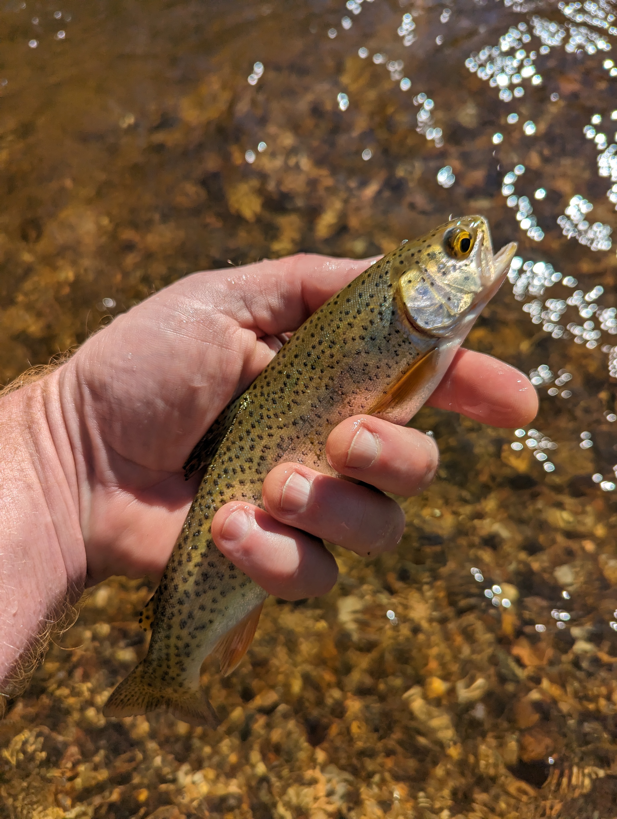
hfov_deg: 56.9
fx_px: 569
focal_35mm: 24
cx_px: 308
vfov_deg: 71.5
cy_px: 410
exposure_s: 1/3534
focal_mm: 6.81
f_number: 1.85
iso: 39
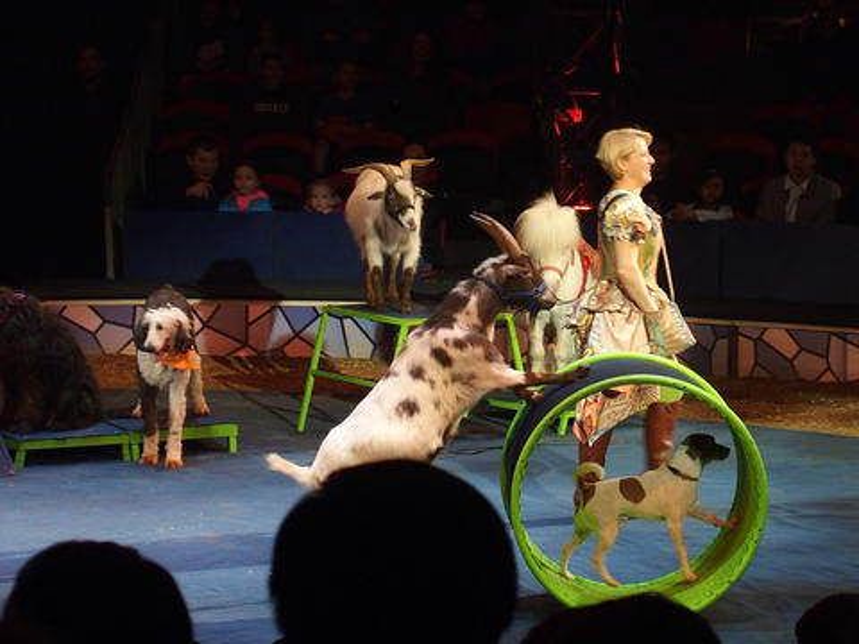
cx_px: 430
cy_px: 322
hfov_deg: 23.0
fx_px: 2109
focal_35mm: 85
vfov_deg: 17.4
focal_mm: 17.8
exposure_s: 1/80
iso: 400
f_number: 2.8
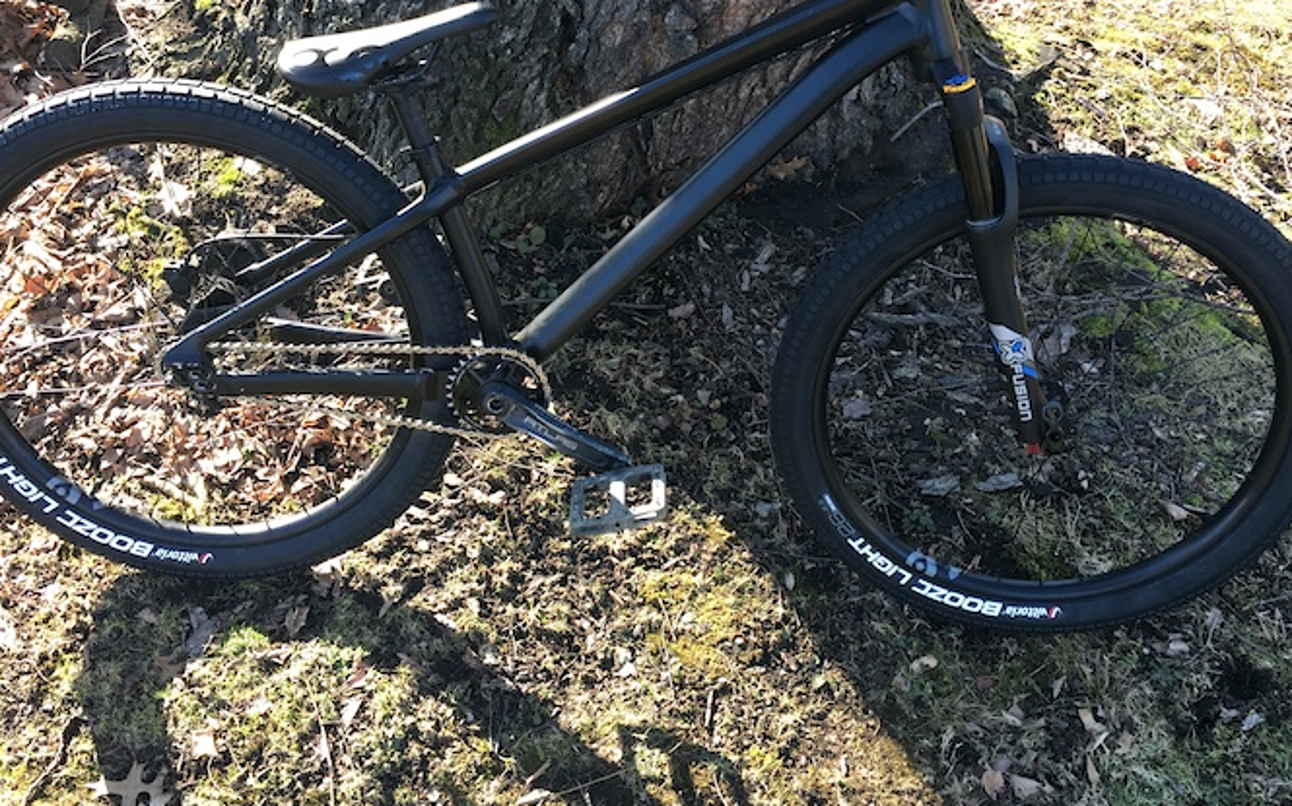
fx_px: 1302
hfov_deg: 52.8
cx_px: 637
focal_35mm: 37
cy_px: 289
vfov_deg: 34.2
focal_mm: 4.15
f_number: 2.2
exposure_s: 1/120
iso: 40
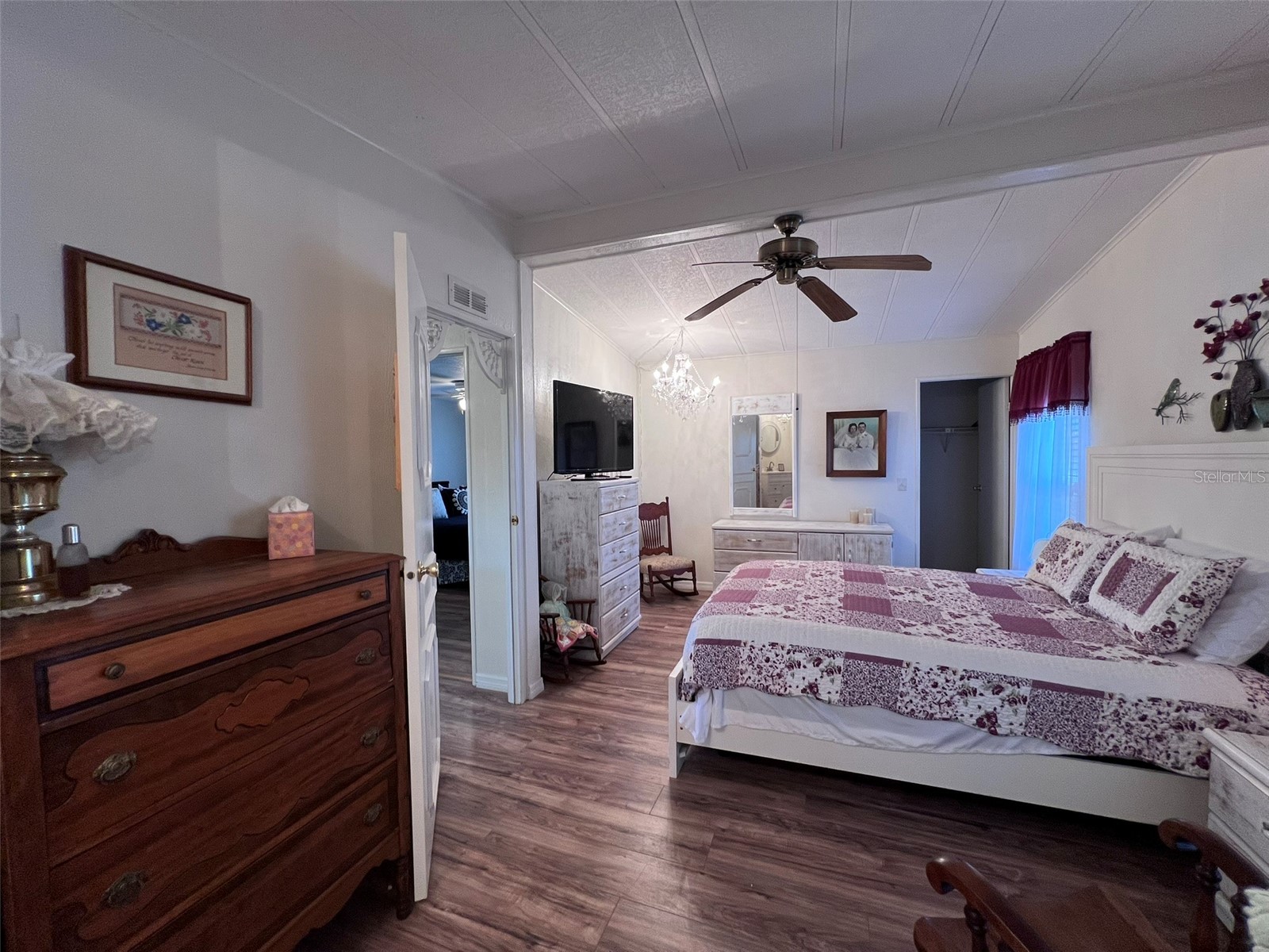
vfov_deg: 89.9
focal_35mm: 13
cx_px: 634
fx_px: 477
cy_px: 476
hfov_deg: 106.2
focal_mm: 1.57
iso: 160
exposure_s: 1/120
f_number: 1.8
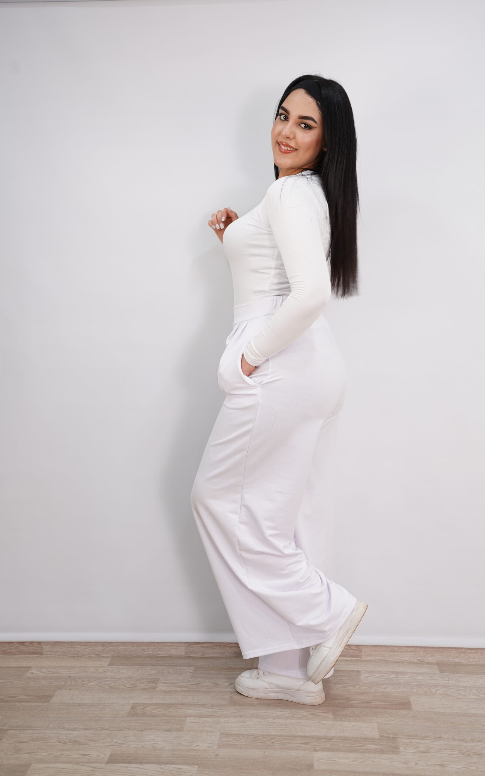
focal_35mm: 42
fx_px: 888
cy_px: 388
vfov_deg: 47.2
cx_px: 235
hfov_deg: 30.5
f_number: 8
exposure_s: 1/25
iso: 320
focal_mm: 41
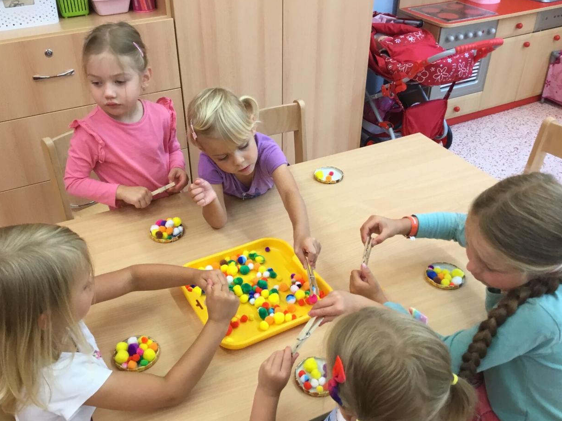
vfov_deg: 41.8
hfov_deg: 53.9
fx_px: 552
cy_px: 225
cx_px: 270
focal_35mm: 34
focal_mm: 3.3
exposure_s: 1/33
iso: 40
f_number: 2.4
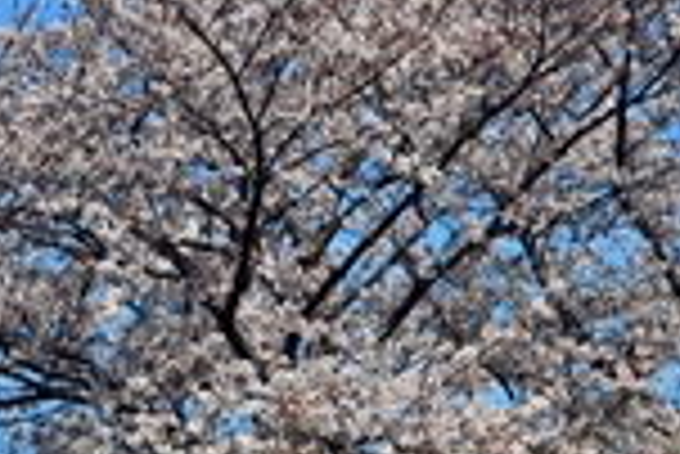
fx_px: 6107
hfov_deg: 6.4
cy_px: 434
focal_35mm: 323
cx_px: 432
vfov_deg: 4.3
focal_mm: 122
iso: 125
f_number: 5.6
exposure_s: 1/800
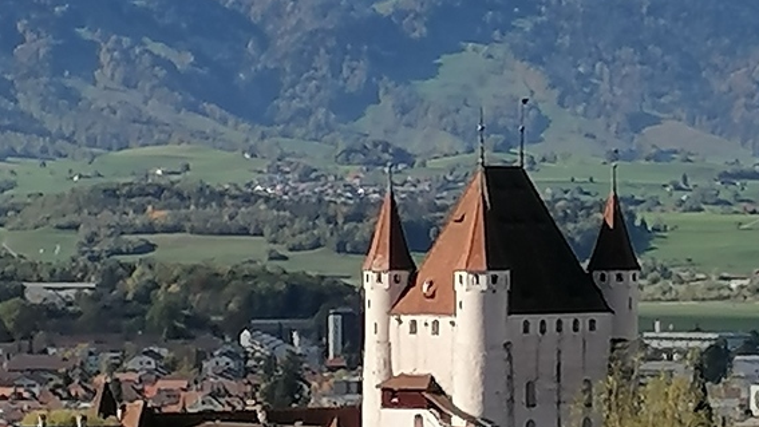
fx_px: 4750
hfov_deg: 9.1
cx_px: 383
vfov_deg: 5.1
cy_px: 177
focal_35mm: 236
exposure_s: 1/1468
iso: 50
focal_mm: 4.75
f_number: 1.8
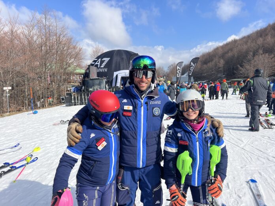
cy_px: 103
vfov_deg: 53.1
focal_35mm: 26
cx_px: 138
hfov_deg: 67.3
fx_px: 207
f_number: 1.5
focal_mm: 5.7
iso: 50
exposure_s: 1/5319
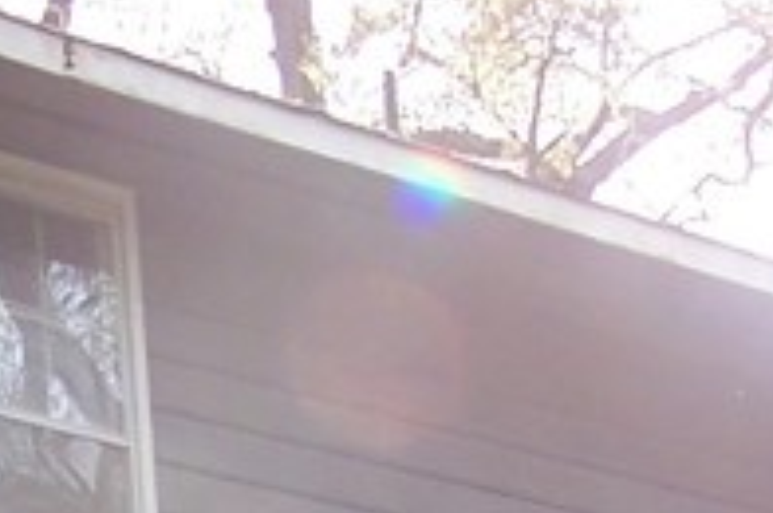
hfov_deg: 9.9
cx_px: 91
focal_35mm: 207
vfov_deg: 6.3
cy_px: 1211
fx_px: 4437
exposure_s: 1/180
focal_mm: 6.3
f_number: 2.8
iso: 80
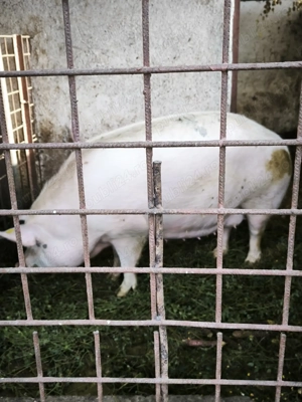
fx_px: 407
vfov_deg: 52.6
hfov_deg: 40.7
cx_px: 151
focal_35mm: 35
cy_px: 201
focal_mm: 6.92
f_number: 1.9
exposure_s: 1/101
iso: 50
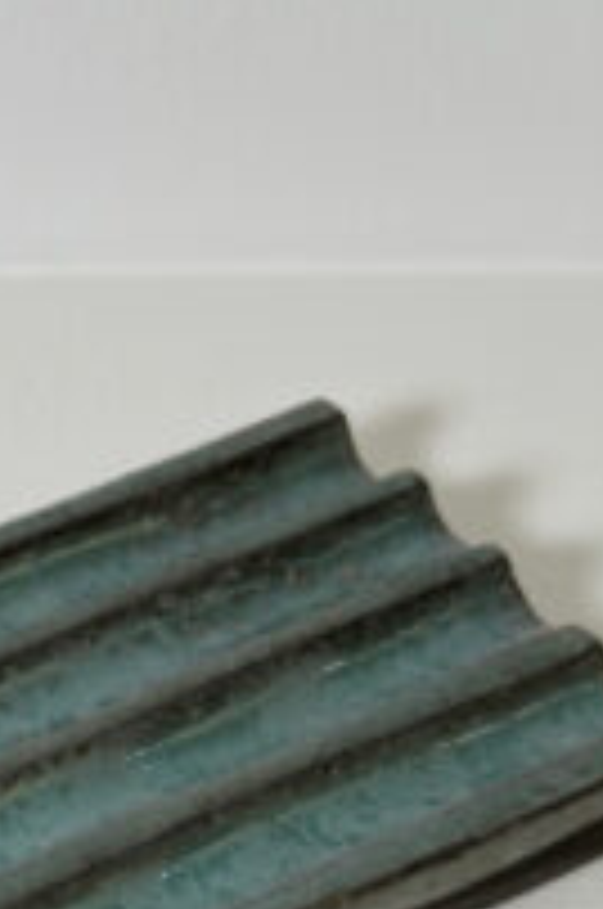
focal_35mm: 99
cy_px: 810
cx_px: 81
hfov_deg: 13.7
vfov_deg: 20.3
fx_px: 2496
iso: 80
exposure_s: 1/102
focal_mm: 6.86
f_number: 1.78
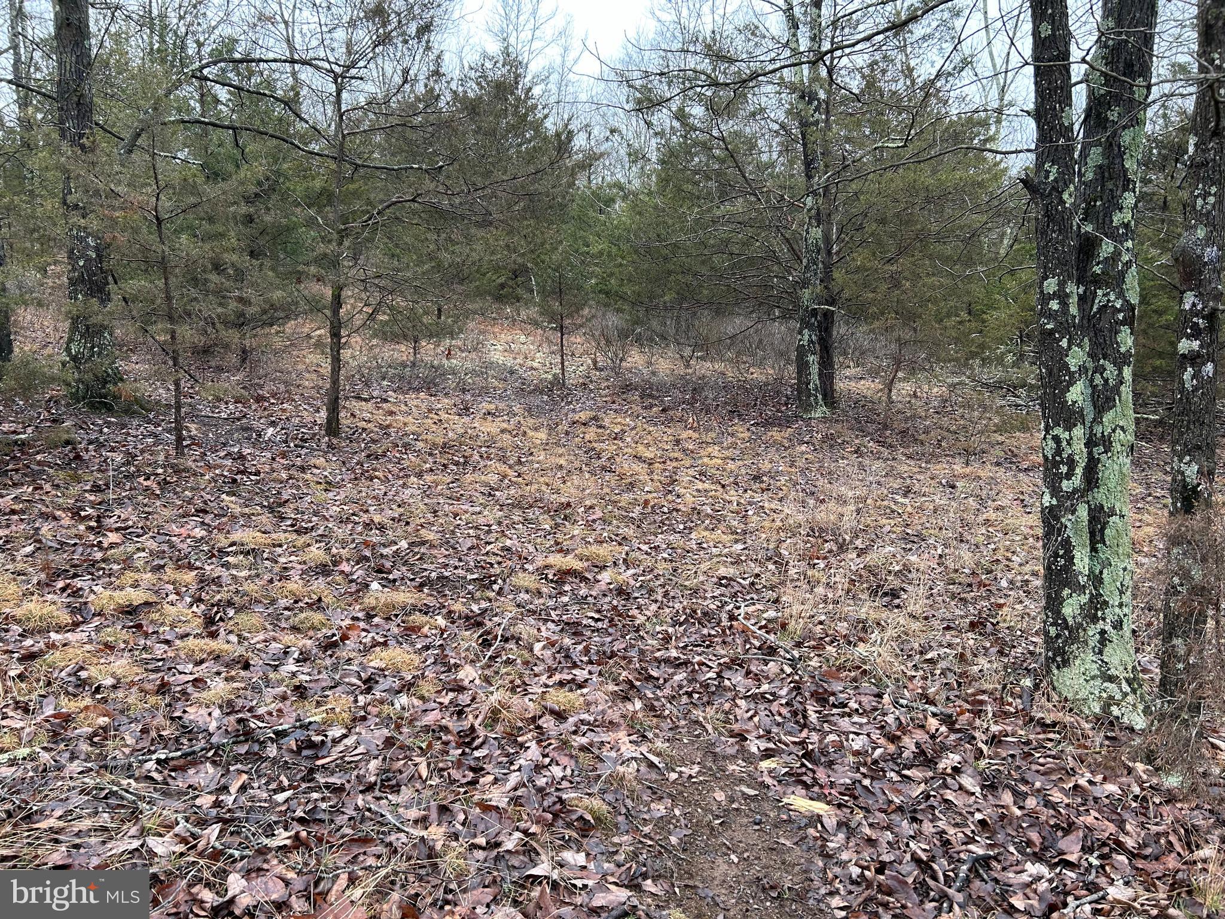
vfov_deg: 53.1
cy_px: 460
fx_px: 920
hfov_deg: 67.3
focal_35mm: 26
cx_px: 612
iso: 32
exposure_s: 1/126
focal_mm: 5.7
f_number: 1.5
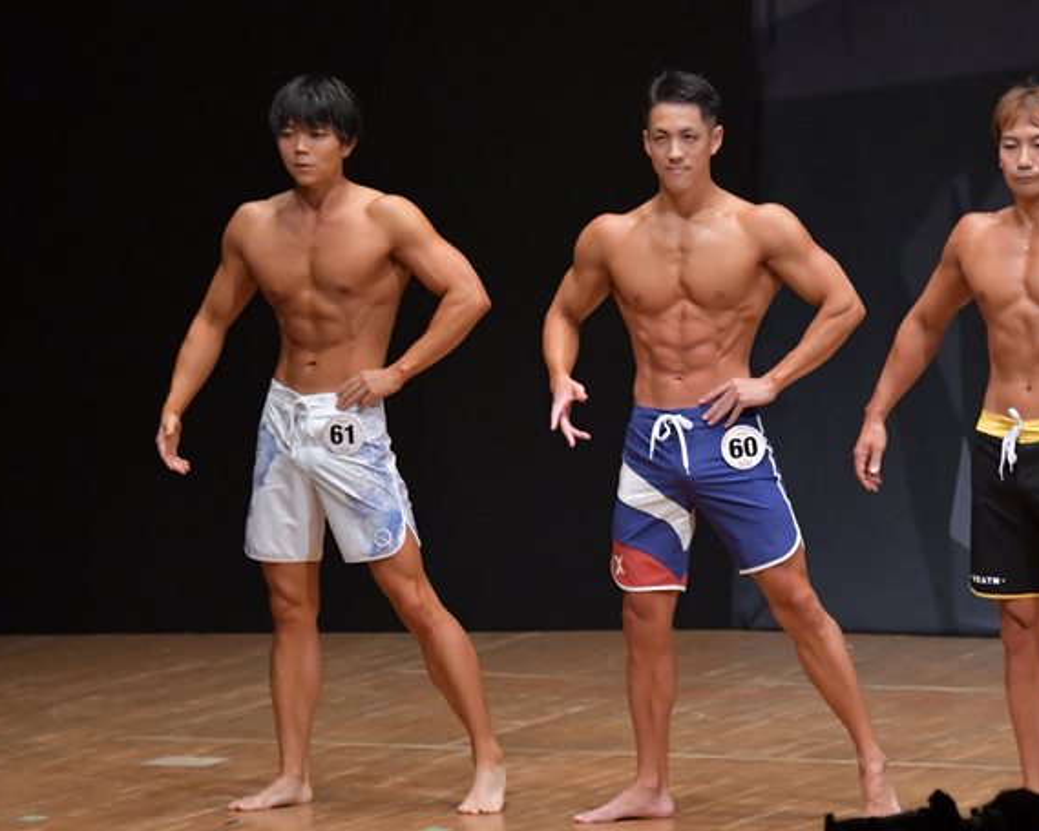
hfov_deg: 5.6
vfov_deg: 4.5
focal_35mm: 345
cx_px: 600
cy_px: 455
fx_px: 10607
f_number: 5.6
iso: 6400
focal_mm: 180
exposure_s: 1/400
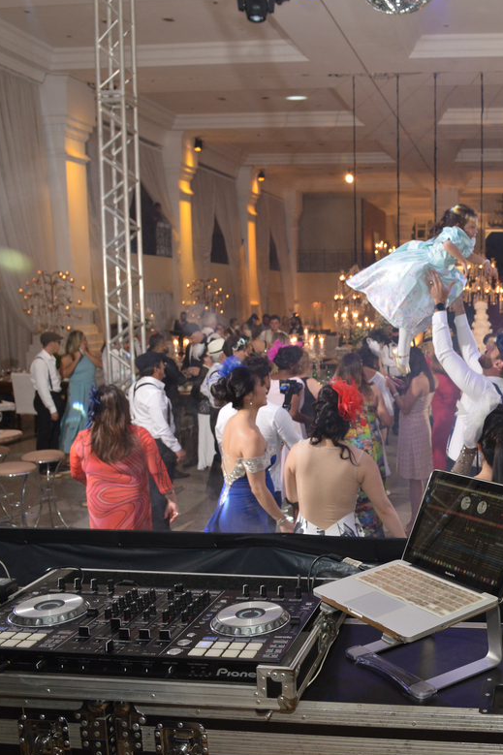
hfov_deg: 33.6
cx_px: 474
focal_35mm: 37
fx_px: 776
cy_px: 379
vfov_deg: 51.9
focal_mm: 24
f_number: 6.3
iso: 1600
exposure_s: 1/100
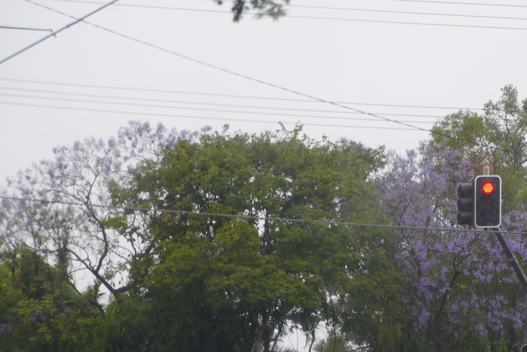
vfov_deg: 6.9
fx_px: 2900
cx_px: 385
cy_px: 284
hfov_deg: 10.4
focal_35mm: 198
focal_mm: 118
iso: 80
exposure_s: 1/160
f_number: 5
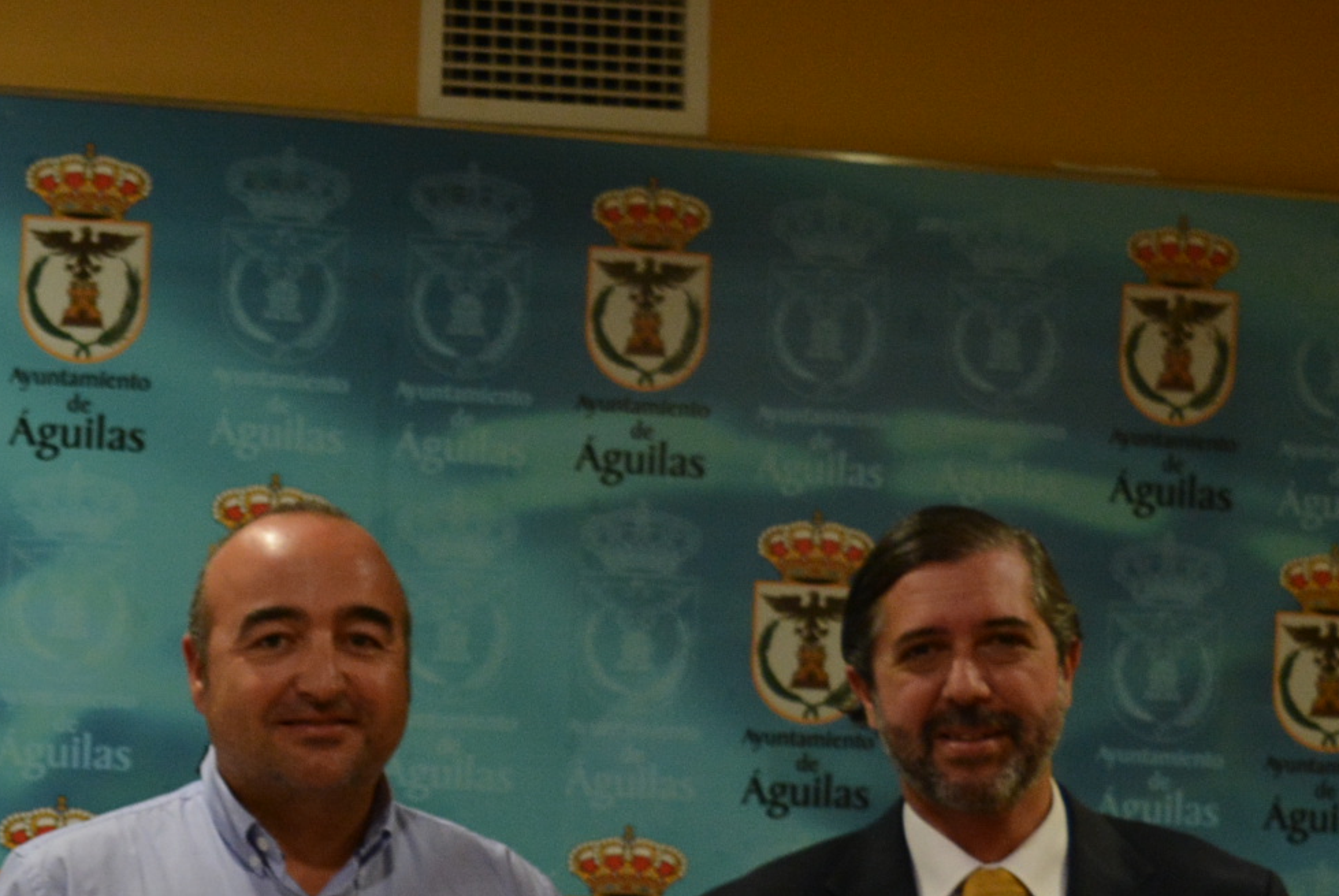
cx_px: -8
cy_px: 963
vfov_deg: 12.3
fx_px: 4096
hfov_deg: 18.1
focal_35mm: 110
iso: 560
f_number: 4
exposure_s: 1/60
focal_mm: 24
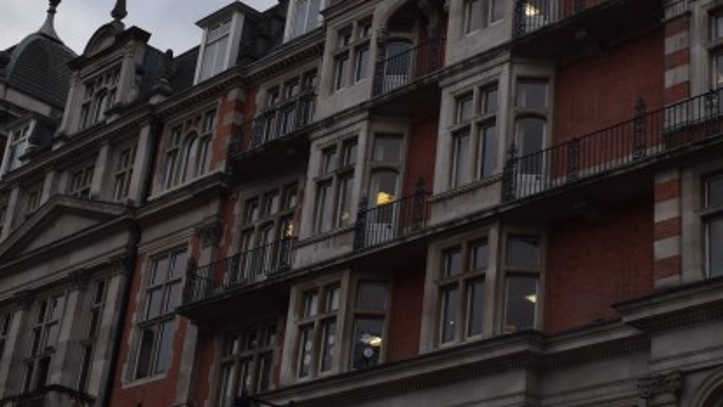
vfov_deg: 17.1
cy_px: 72
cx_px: 470
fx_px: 1342
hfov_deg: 30.0
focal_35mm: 70
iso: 100
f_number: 6.3
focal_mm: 18
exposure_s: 1/160
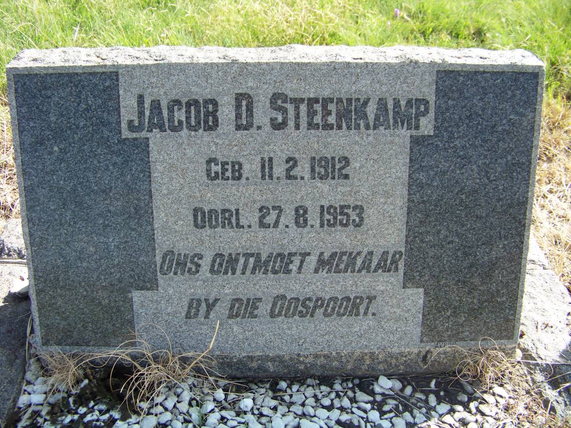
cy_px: 214
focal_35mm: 36
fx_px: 594
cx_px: 286
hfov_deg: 51.4
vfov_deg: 39.7
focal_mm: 5.85
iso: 64
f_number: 2.8
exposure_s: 1/320
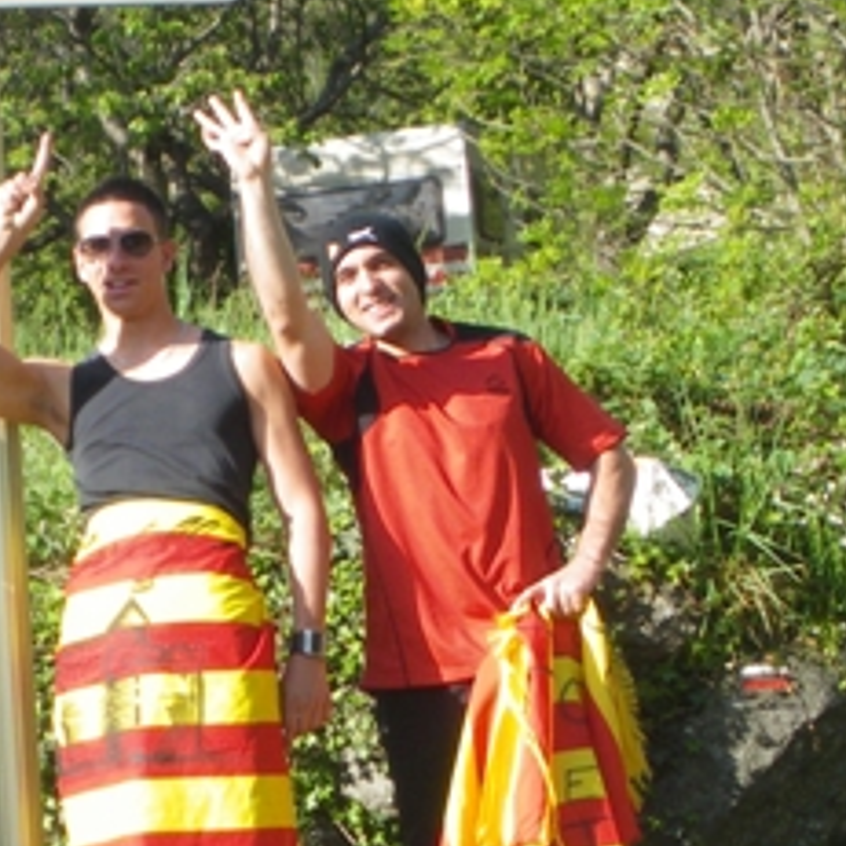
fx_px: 2848
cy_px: 403
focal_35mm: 103
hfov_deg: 16.6
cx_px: 40
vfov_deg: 16.9
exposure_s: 1/200
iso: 64
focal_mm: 7.5
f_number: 4
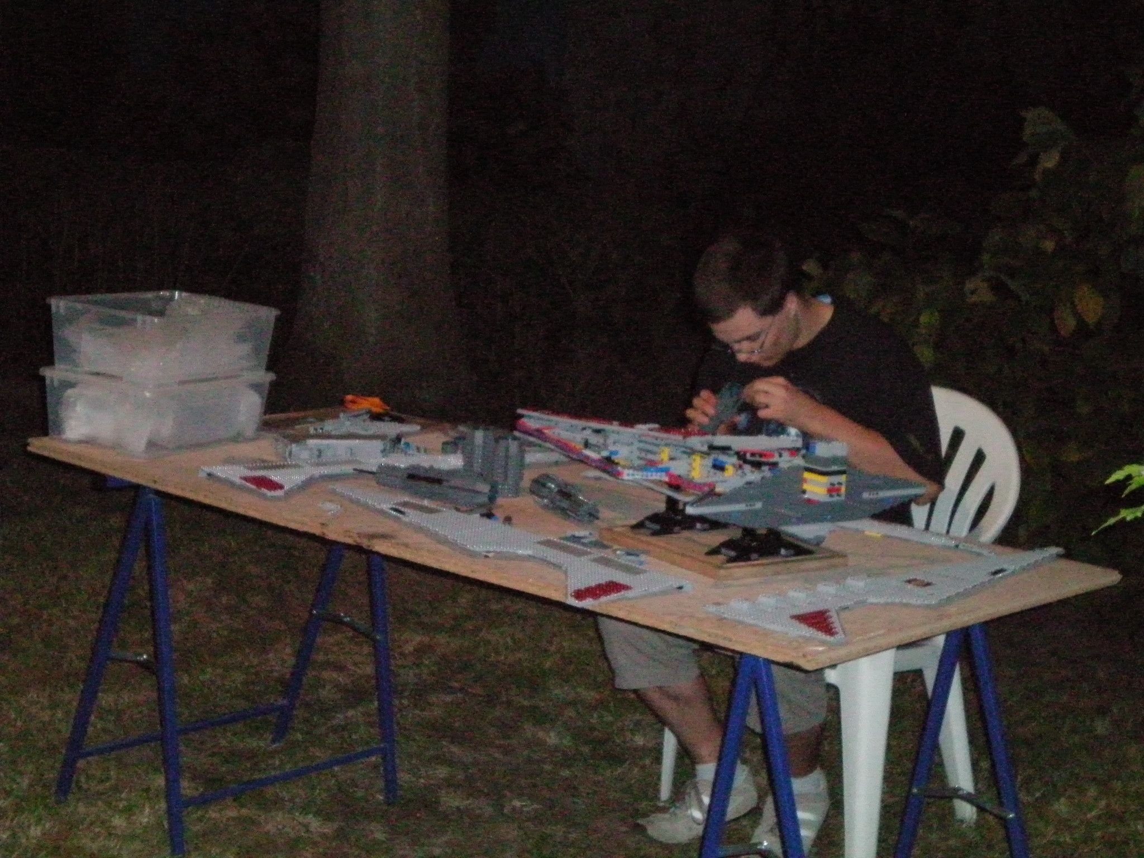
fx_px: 2446
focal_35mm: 74
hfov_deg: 26.3
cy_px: 429
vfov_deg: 19.9
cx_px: 572
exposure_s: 1/160
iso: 800
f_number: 4.6
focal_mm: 12.3
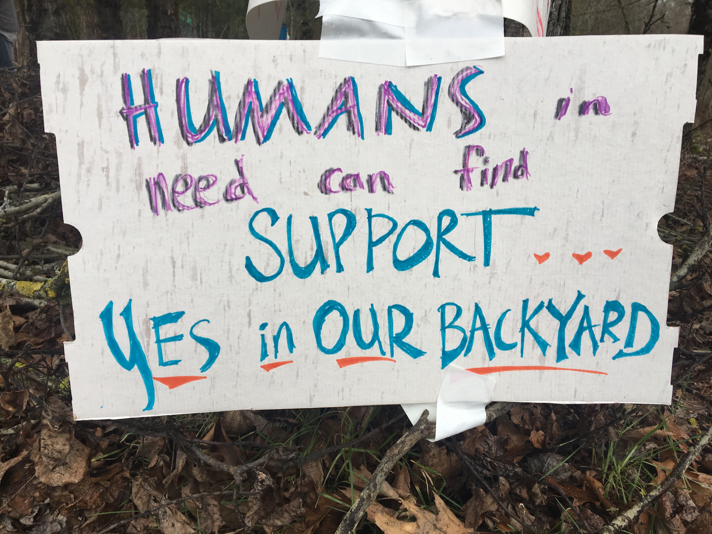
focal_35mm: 29
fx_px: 596
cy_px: 267
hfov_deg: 61.7
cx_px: 356
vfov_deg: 48.2
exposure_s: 1/122
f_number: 2.2
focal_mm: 4.15
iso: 25
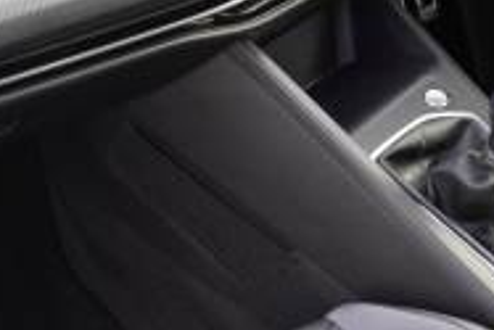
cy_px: 135
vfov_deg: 16.7
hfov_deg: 24.5
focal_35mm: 82
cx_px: 362
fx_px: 1126
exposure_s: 1/200
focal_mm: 16
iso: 1000
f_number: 4
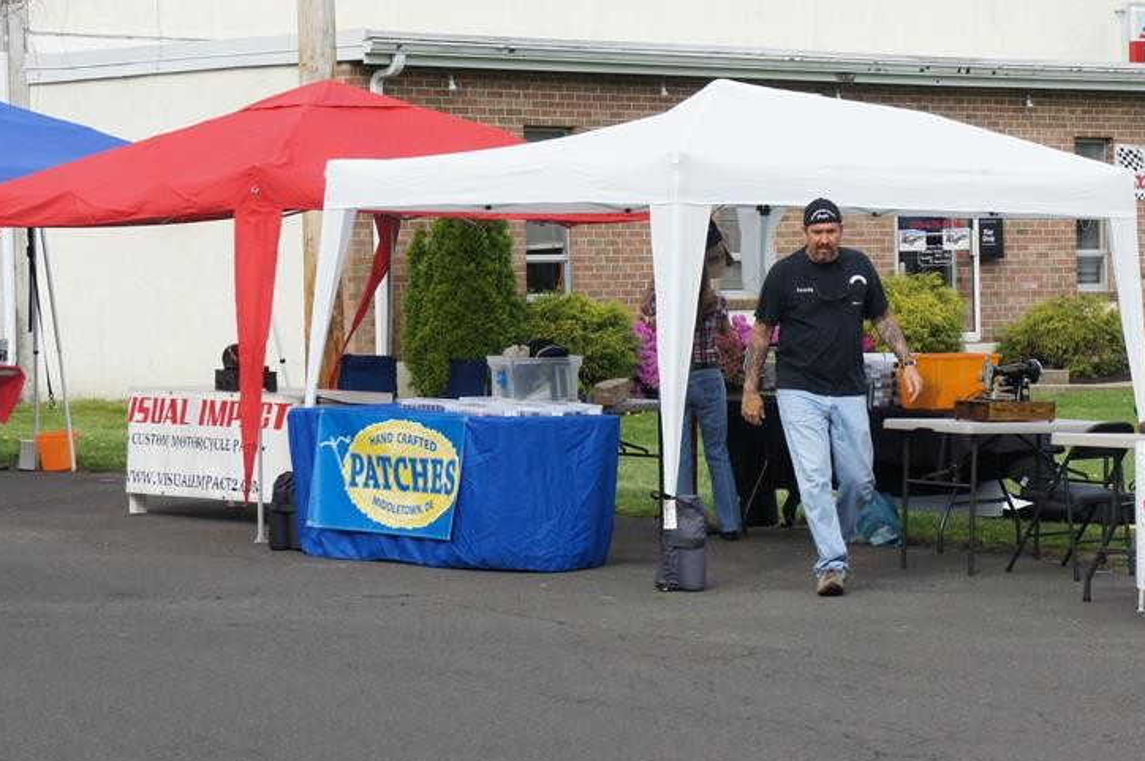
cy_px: 322
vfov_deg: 11.7
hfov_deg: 17.5
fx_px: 3708
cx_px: 729
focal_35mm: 117
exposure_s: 1/250
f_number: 8
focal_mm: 55
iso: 200
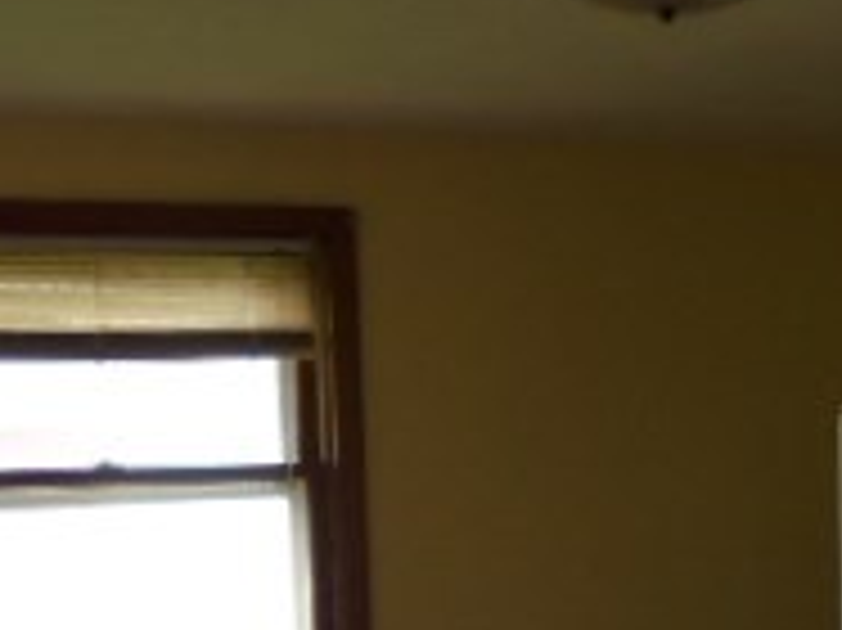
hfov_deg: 21.9
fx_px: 2163
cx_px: 599
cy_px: 720
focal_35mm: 89
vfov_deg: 16.0
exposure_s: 1/30
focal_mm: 4.6
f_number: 3.5
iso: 160
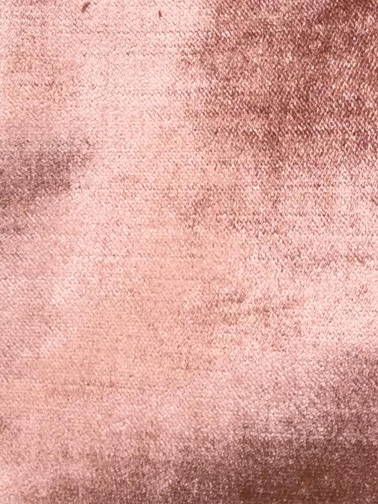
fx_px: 1369
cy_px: 12
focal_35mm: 94
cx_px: 462
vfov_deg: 20.3
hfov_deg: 15.1
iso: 40
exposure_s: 1/120
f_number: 2.4
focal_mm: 3.3
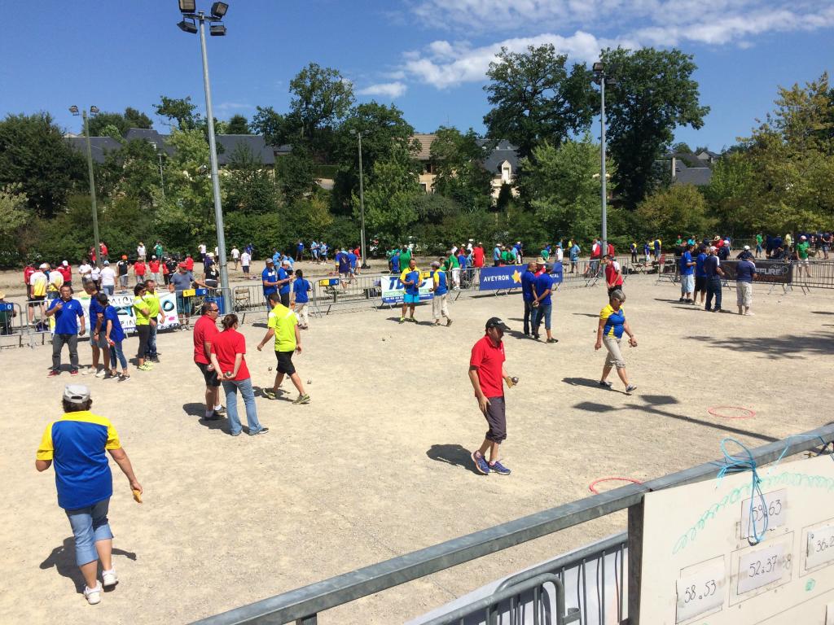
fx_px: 699
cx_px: 417
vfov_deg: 48.2
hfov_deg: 61.7
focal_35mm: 29
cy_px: 312
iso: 32
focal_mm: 4.15
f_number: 2.2
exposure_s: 1/3425
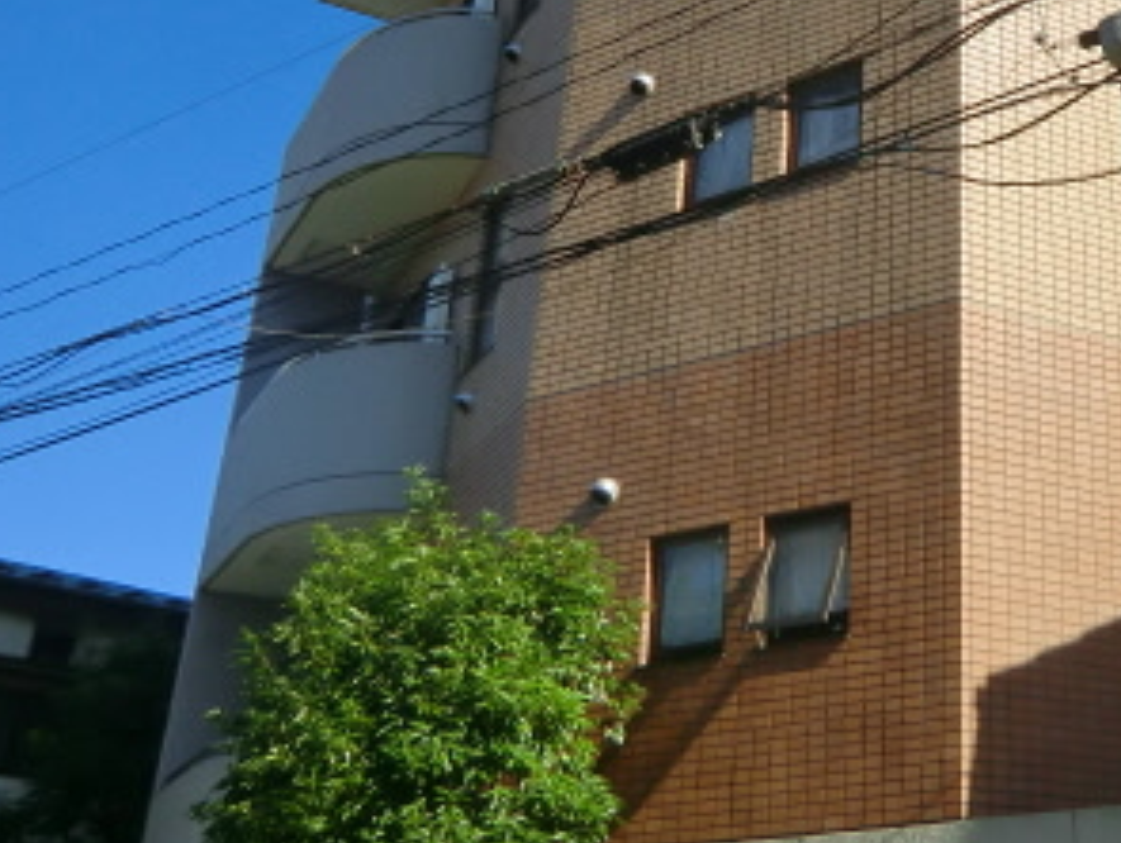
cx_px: 1041
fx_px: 1686
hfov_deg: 34.4
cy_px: 182
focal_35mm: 52
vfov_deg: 27.6
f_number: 3.2
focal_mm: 4.3
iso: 64
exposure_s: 1/800
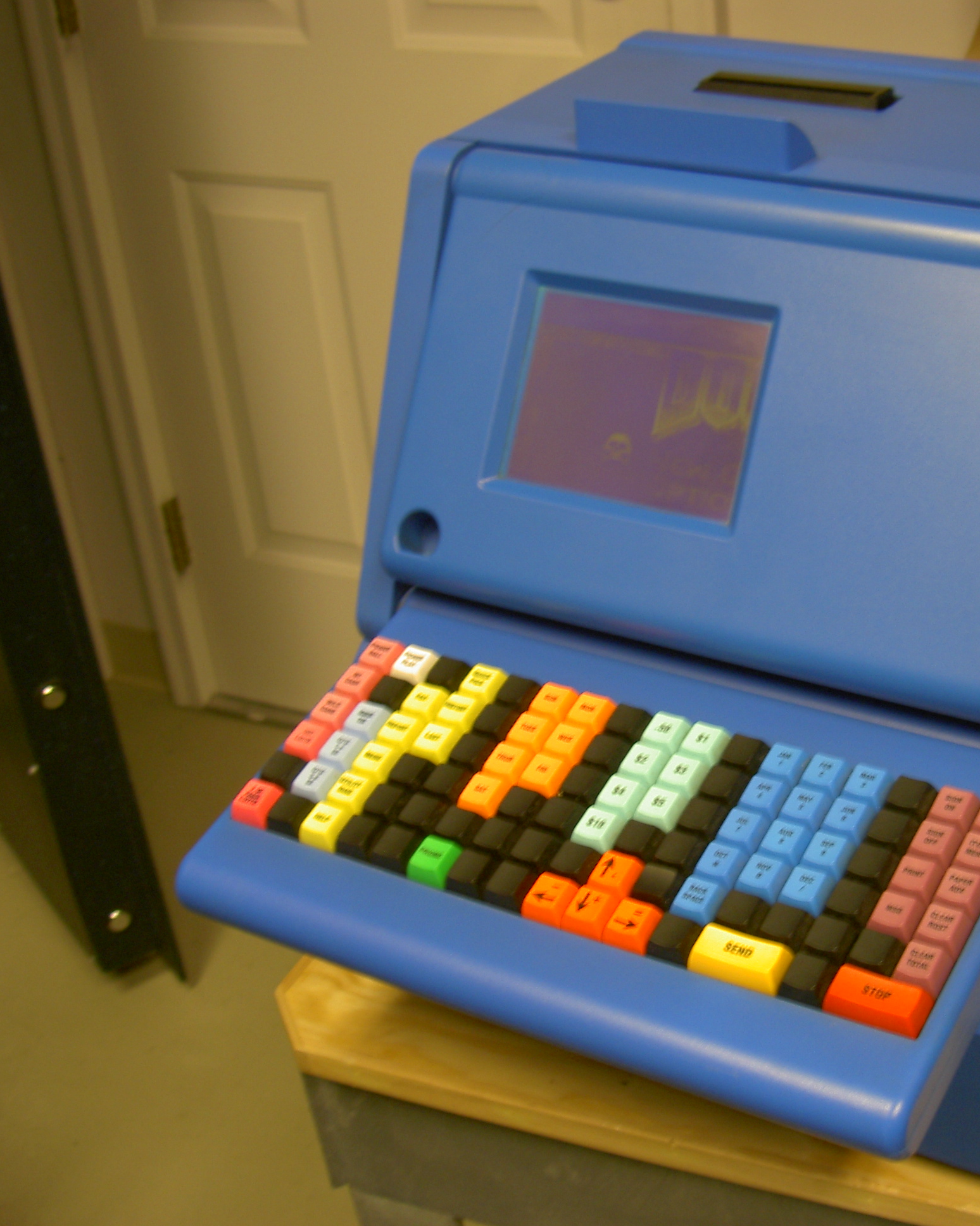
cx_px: 789
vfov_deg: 36.7
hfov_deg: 29.0
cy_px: 615
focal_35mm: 51
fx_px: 1849
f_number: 2.8
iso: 50
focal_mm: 8
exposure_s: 1/15
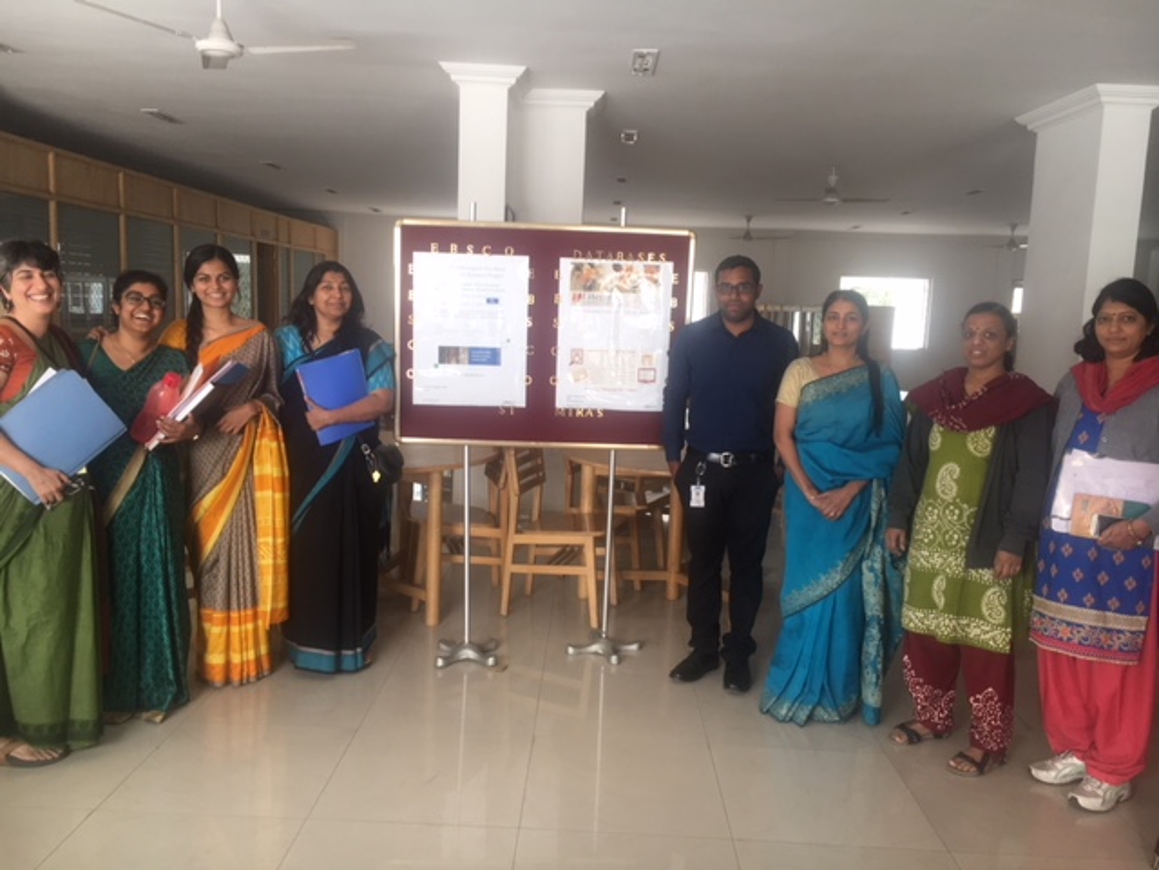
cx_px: 580
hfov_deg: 61.7
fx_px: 971
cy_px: 435
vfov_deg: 48.2
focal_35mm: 29
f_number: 2.2
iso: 32
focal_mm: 4.15
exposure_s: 1/50
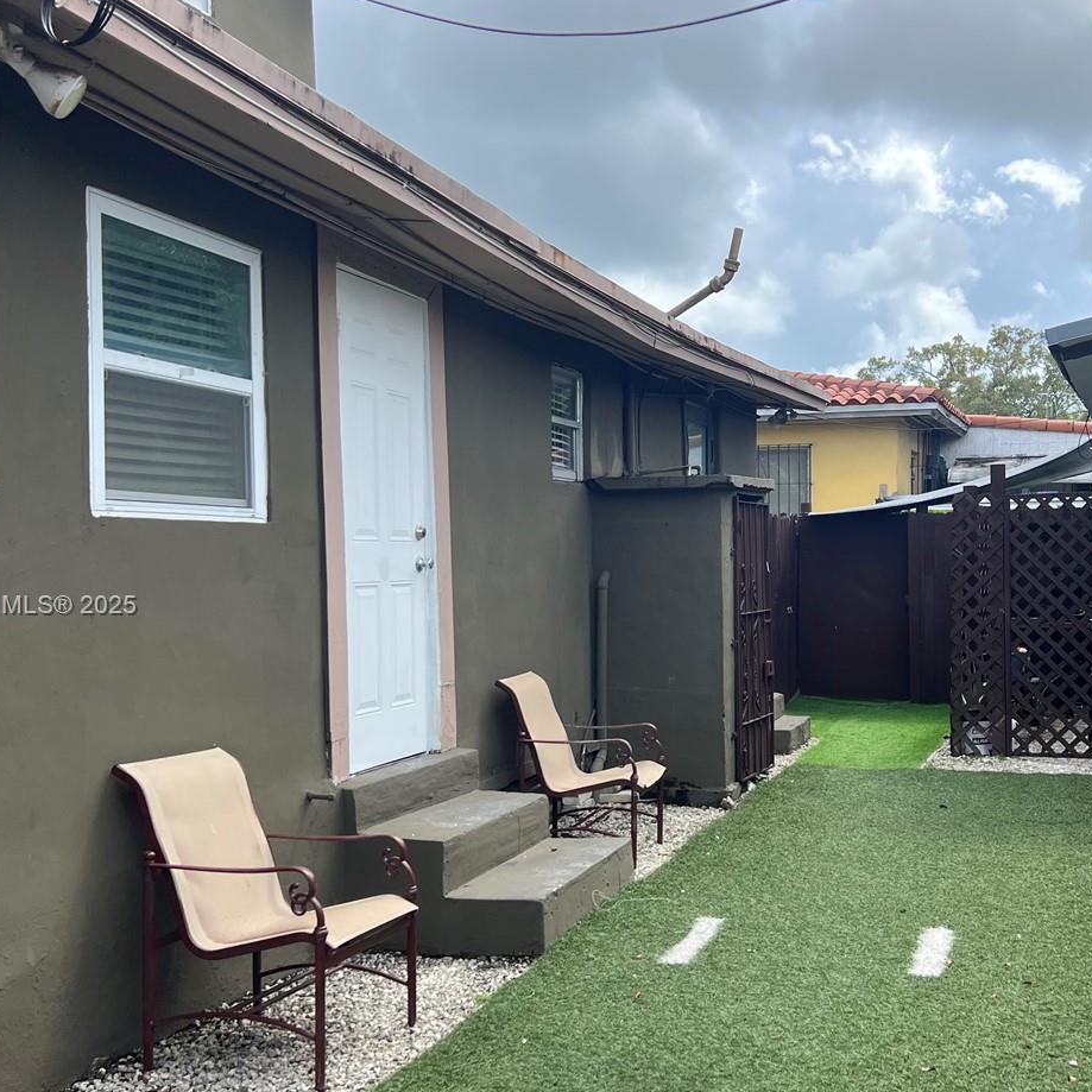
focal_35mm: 40
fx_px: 1428
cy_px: 607
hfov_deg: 41.4
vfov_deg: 41.8
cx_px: 707
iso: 50
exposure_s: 1/1377
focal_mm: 5.7
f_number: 1.5
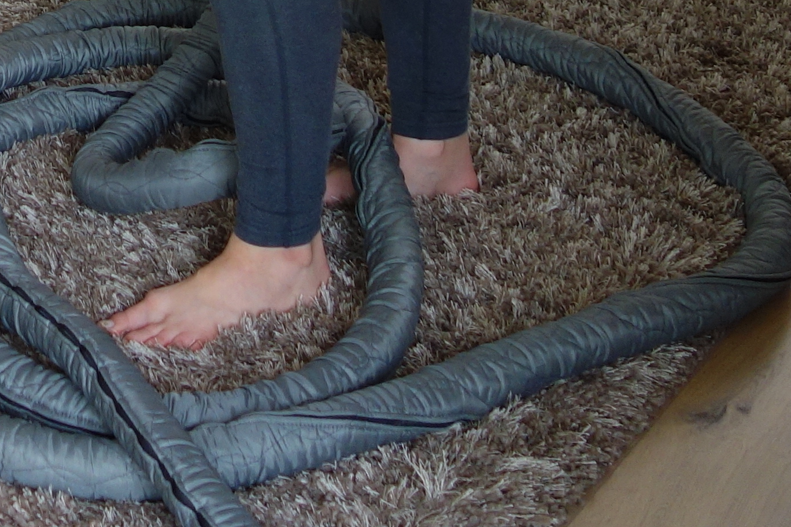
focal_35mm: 112
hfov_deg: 17.6
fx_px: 2461
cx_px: -78
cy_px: -469
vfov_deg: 11.3
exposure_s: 1/100
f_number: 2
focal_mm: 10.4
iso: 125
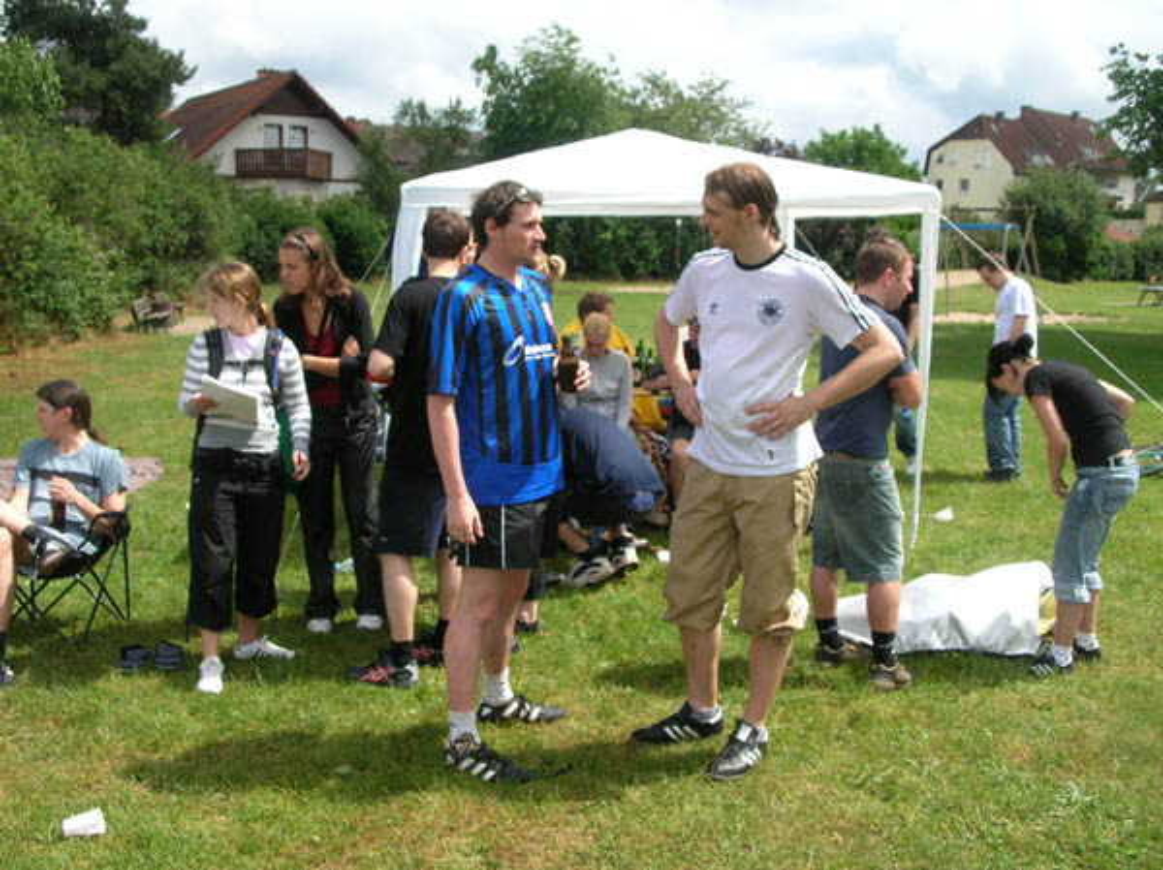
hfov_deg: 51.4
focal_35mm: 36
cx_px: 582
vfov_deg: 39.6
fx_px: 1209
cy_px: 435
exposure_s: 1/416
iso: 50
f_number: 3.7
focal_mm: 6
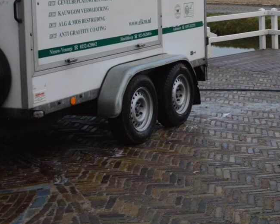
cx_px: 414
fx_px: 724
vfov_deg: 17.4
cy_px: 29
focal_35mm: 87
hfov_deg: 19.3
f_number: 5.6
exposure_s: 1/100
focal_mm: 21
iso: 400
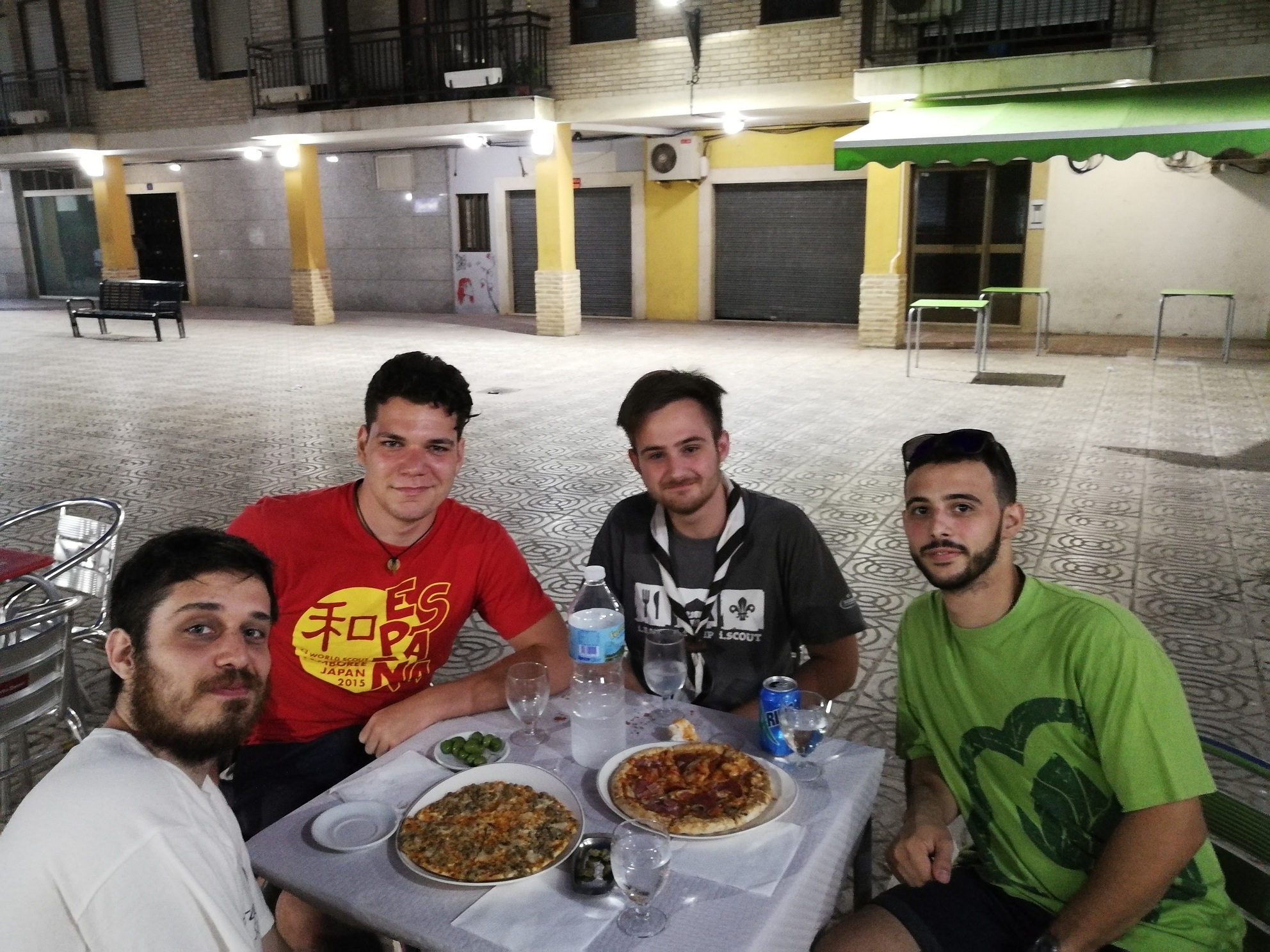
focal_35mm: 27
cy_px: 476
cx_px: 635
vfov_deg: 51.4
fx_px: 991
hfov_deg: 65.3
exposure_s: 1/16.7
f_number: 1.8
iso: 1250
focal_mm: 3.95
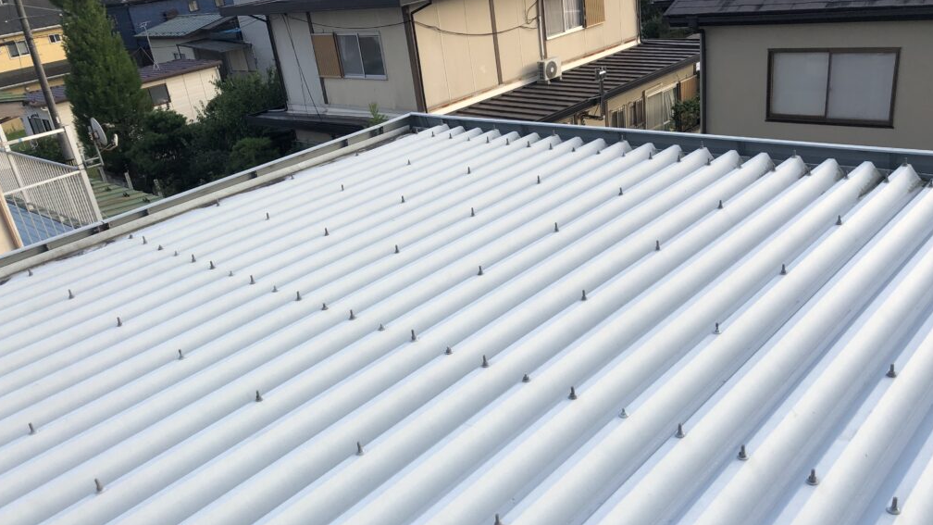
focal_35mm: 31
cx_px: 463
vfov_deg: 37.7
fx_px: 767
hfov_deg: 62.6
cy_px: 296
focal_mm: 4
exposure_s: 1/639
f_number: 1.8
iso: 20
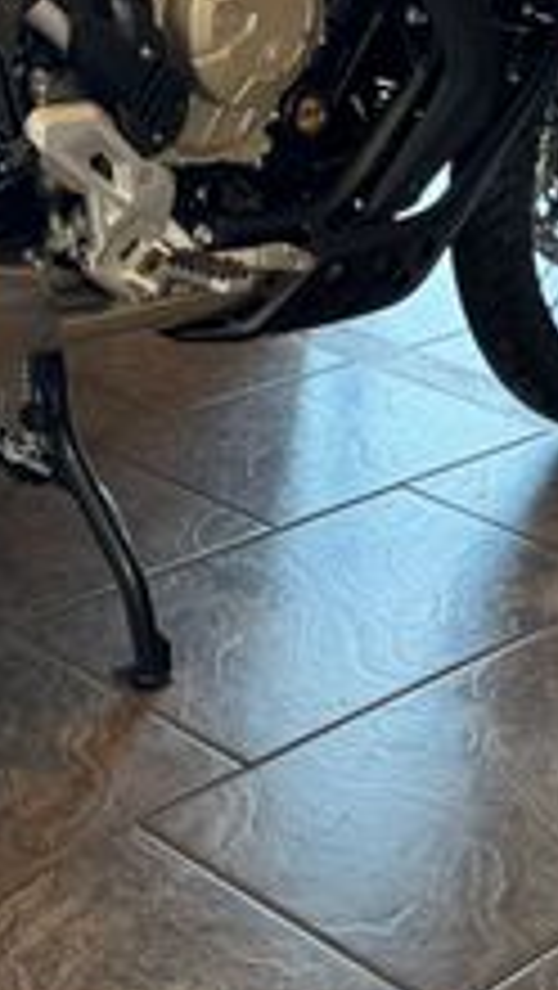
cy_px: -22
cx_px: -40
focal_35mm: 76
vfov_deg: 26.3
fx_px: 1996
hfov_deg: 15.5
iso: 200
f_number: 1.78
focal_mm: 6.76
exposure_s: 1/101
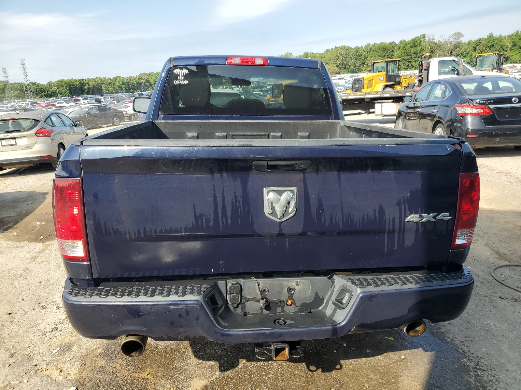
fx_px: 391
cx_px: 260
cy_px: 195
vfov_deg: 53.1
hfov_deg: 67.3
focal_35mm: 26
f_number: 1.5
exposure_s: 1/1429
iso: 50
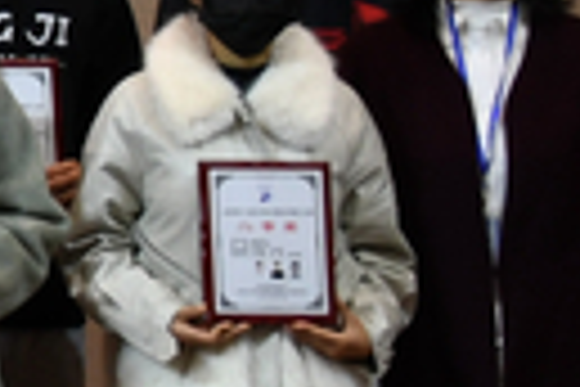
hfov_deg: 6.6
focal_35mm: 280
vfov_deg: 4.9
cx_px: -1232
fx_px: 4511
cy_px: -115
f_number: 3.8
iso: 280
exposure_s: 1/40
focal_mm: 24
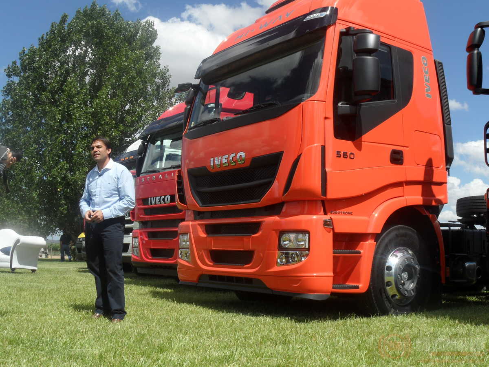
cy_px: 184
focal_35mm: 40
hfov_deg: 46.8
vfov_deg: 36.0
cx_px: 244
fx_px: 565
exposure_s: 1/500
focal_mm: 6.5
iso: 80
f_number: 5.2
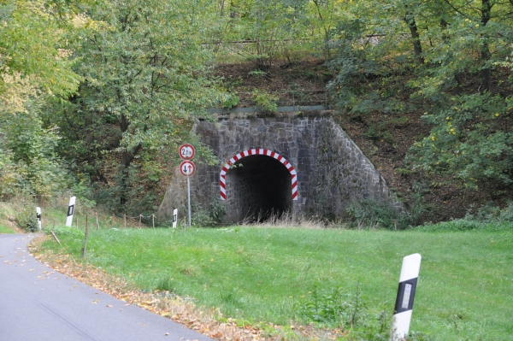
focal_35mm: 165
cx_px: 256
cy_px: 170
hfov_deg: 12.5
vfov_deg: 8.3
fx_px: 2349
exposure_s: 1/100
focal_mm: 110
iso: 800
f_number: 9
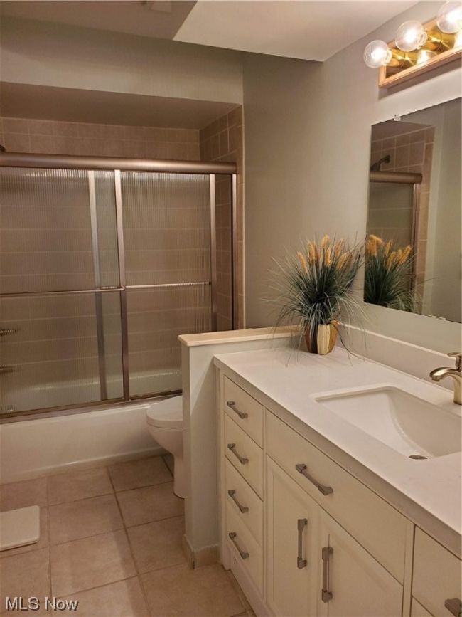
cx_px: 231
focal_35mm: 26
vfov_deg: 67.3
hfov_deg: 53.1
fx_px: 463
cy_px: 308
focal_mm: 4.3
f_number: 2.4
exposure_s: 1/60
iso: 200
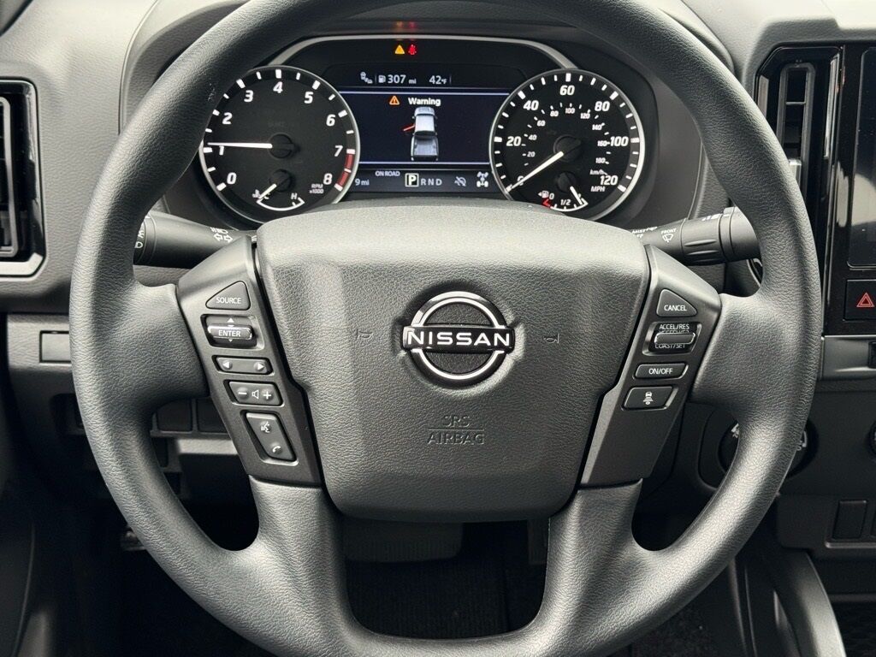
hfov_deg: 39.7
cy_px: 328
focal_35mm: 48
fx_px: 1215
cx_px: 438
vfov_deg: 30.3
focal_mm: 6.76
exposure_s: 1/60
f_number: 1.78
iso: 125
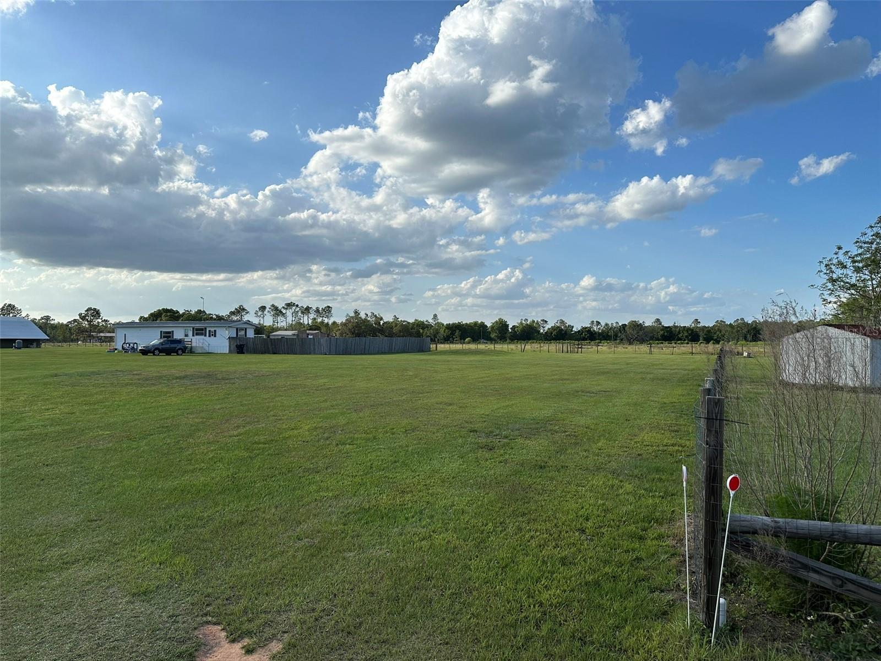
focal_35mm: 24
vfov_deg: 56.8
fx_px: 611
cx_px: 440
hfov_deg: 71.6
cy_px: 330
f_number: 1.78
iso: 80
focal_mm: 6.86
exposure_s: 1/5000
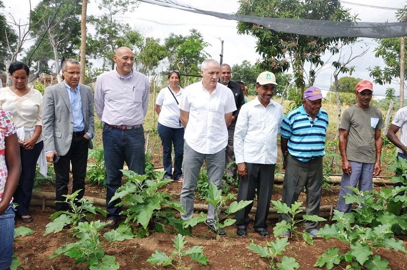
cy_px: 135
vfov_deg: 47.8
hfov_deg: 67.5
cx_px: 204
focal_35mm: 27
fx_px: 305
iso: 200
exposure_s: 1/200
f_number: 8
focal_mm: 18
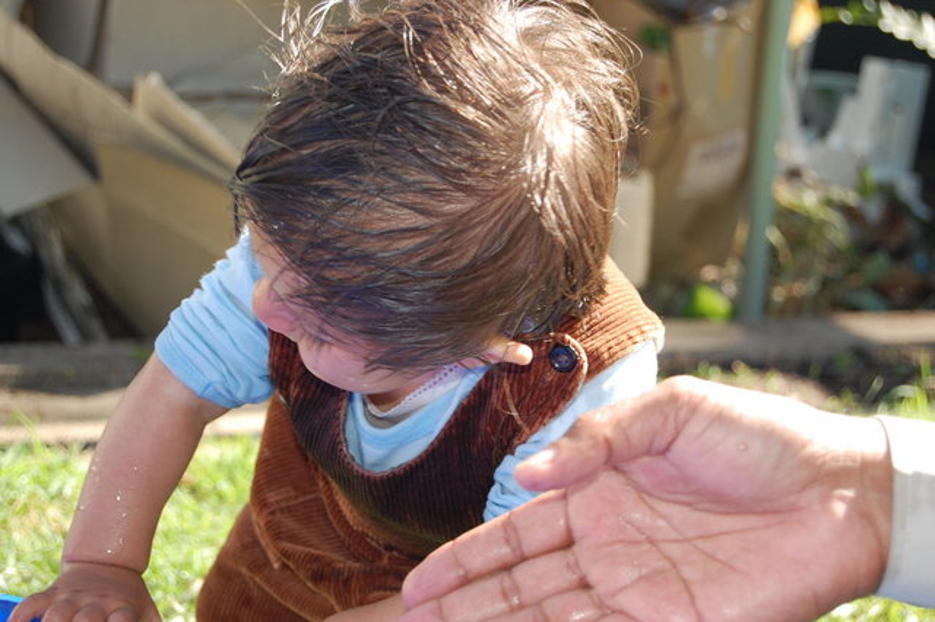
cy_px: 311
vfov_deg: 17.5
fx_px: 2025
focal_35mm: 78
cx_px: 468
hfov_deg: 26.0
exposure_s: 1/320
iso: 400
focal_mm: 52
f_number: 5.6
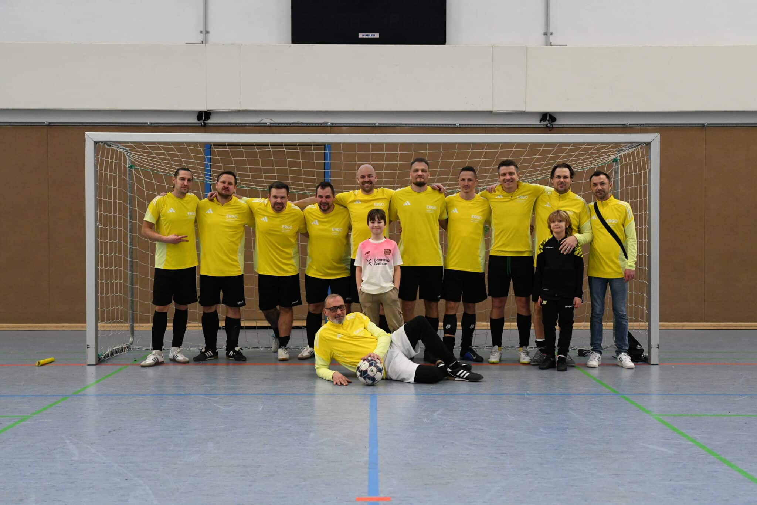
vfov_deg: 33.4
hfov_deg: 48.5
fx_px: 841
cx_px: 378
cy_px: 252
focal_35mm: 40
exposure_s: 1/800
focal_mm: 40
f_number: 2.8
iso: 5000
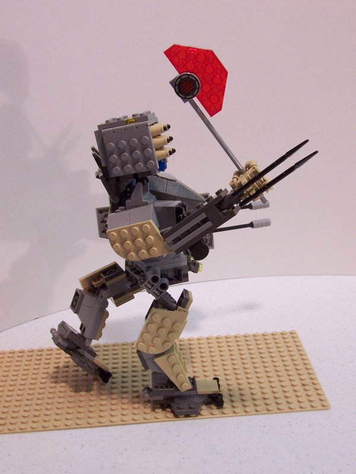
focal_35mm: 60
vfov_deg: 32.2
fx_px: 823
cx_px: 178
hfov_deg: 24.4
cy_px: 237
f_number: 4.8
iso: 140
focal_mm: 10
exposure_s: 1/20
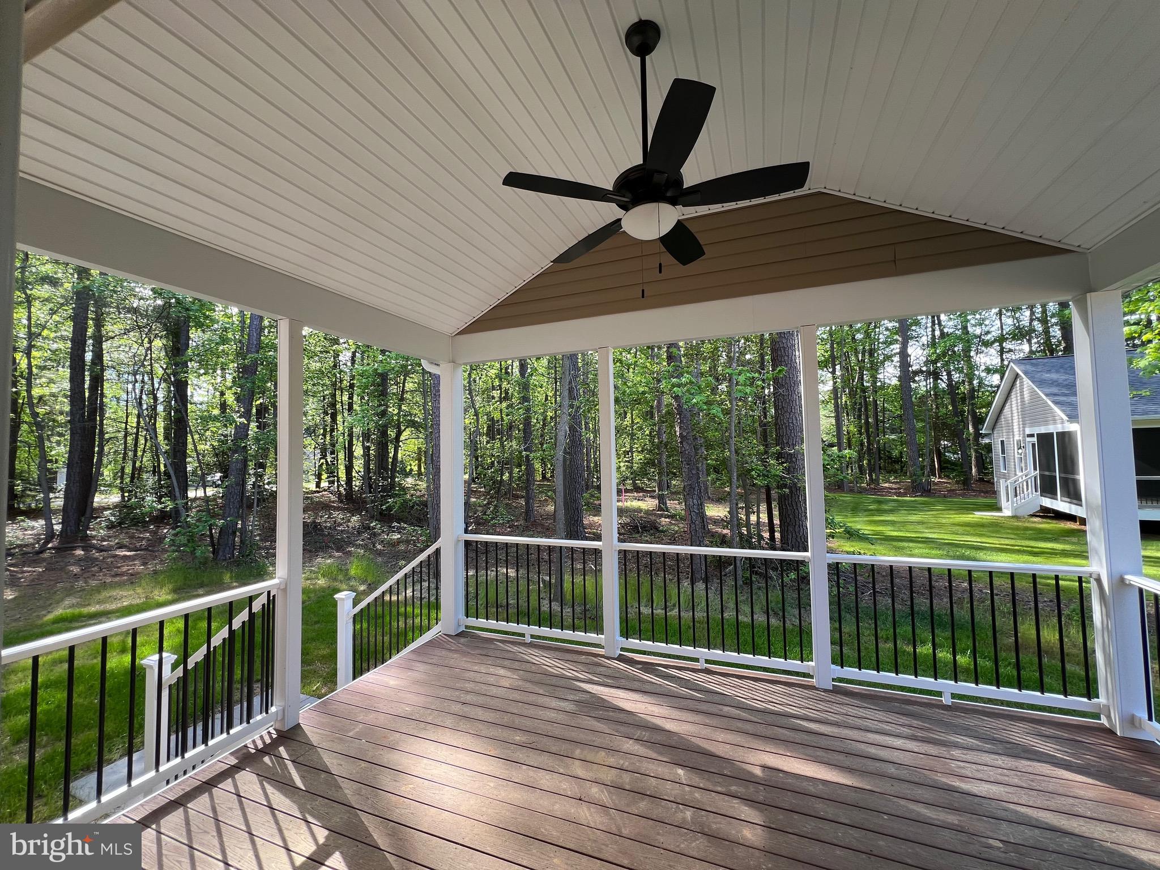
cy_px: 435
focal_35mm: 13
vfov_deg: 89.9
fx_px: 436
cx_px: 580
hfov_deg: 106.2
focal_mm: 1.57
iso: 32
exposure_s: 1/109
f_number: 1.8
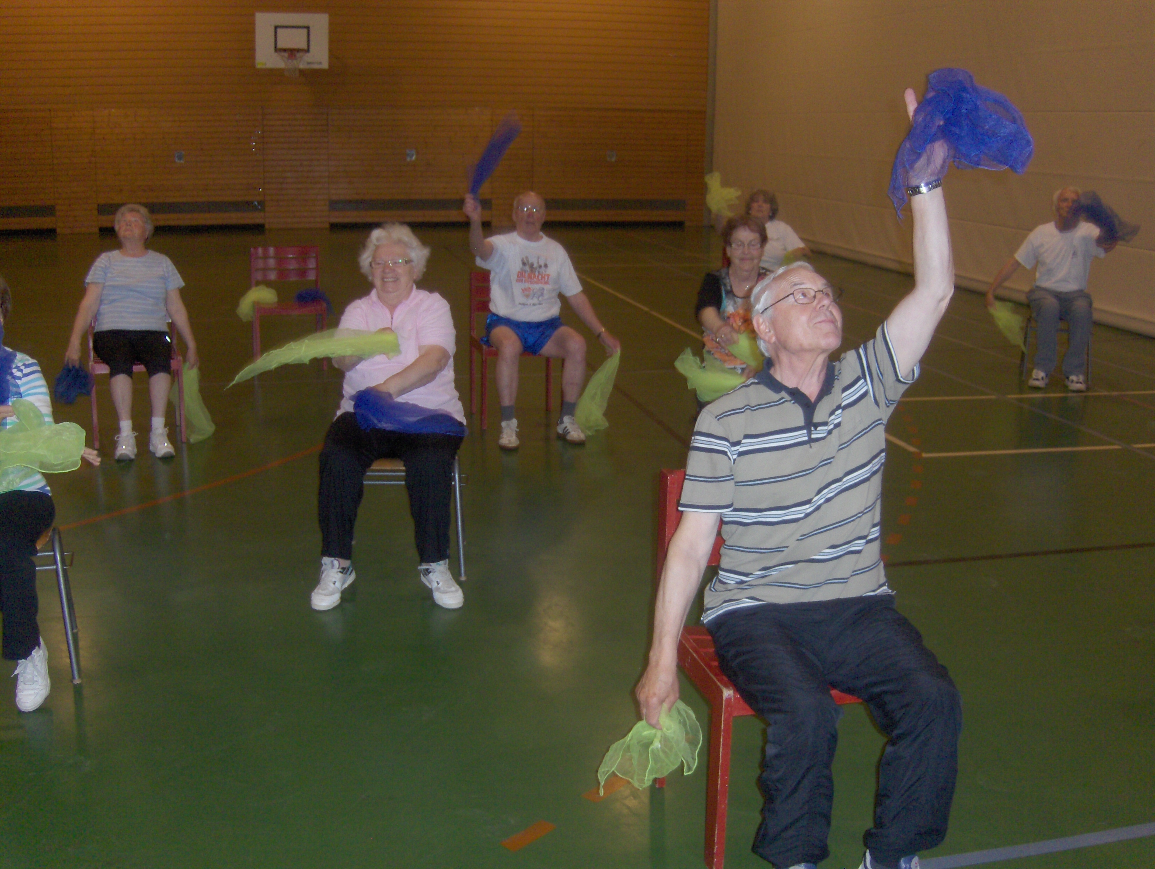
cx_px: 578
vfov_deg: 40.8
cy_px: 434
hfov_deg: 52.6
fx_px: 1169
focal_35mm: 35
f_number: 2.8
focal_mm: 7.5
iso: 100
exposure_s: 1/60
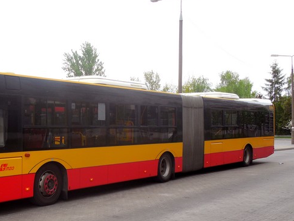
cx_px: 66
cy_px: 134
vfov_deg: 28.5
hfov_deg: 36.4
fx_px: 433
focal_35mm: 51
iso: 125
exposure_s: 1/200
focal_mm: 5.6
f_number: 3.6
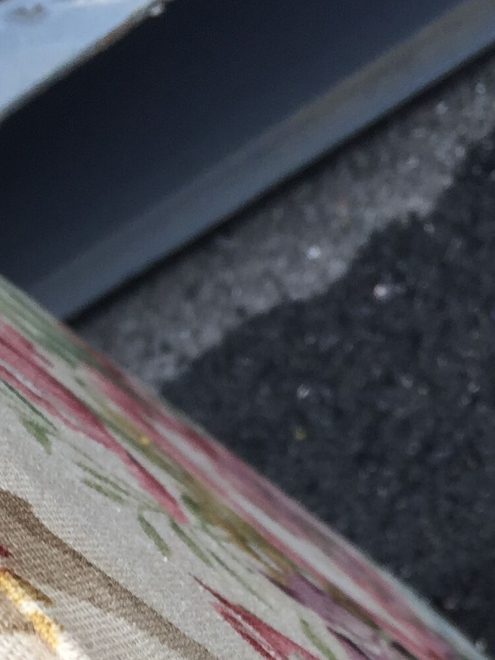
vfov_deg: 18.6
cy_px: 943
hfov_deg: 15.5
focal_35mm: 95
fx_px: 1811
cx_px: 301
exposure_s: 1/100
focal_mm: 4.15
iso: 32
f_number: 2.2
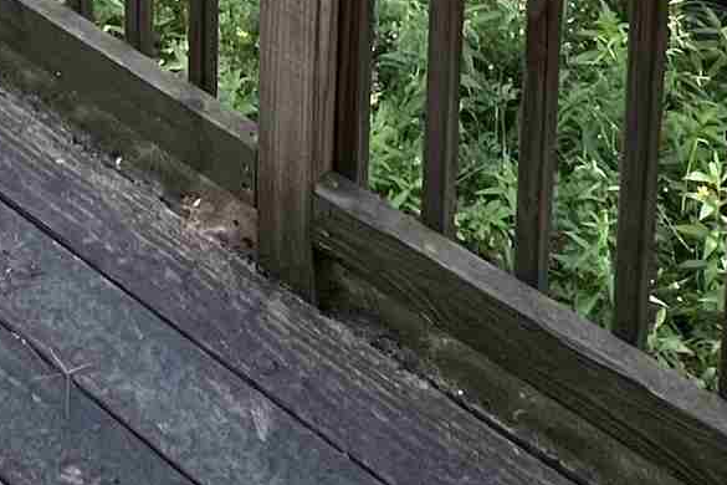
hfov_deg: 28.0
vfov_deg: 13.8
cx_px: 180
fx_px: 1434
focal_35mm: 71
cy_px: -665
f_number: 1.8
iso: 125
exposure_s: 1/99
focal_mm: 1.57
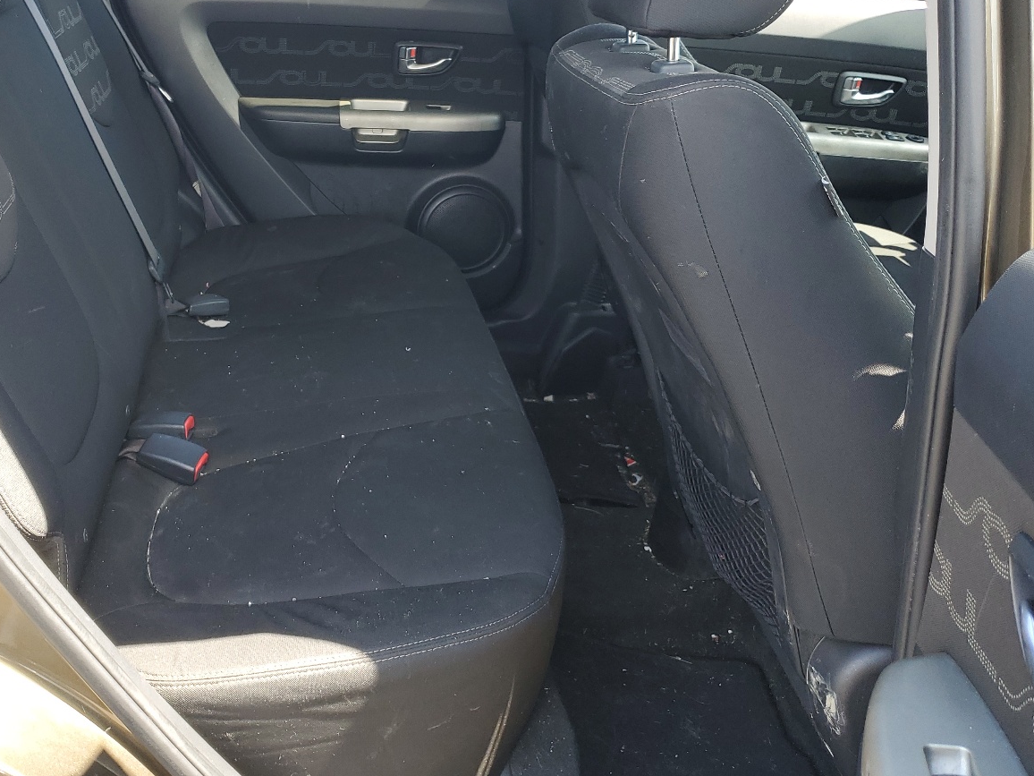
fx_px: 1075
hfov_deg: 50.2
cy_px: 282
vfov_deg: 39.3
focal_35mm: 36
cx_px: 326
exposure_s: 1/154
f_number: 1.5
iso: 50
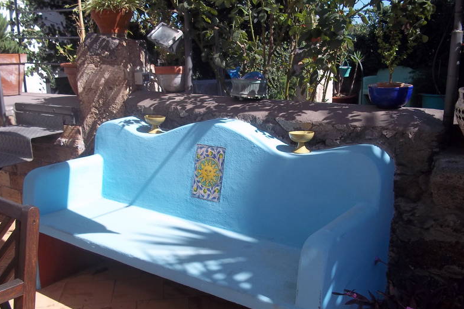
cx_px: 229
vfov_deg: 35.0
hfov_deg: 50.7
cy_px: 175
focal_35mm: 38
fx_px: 490
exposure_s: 1/160
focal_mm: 6.5
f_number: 8
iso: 80
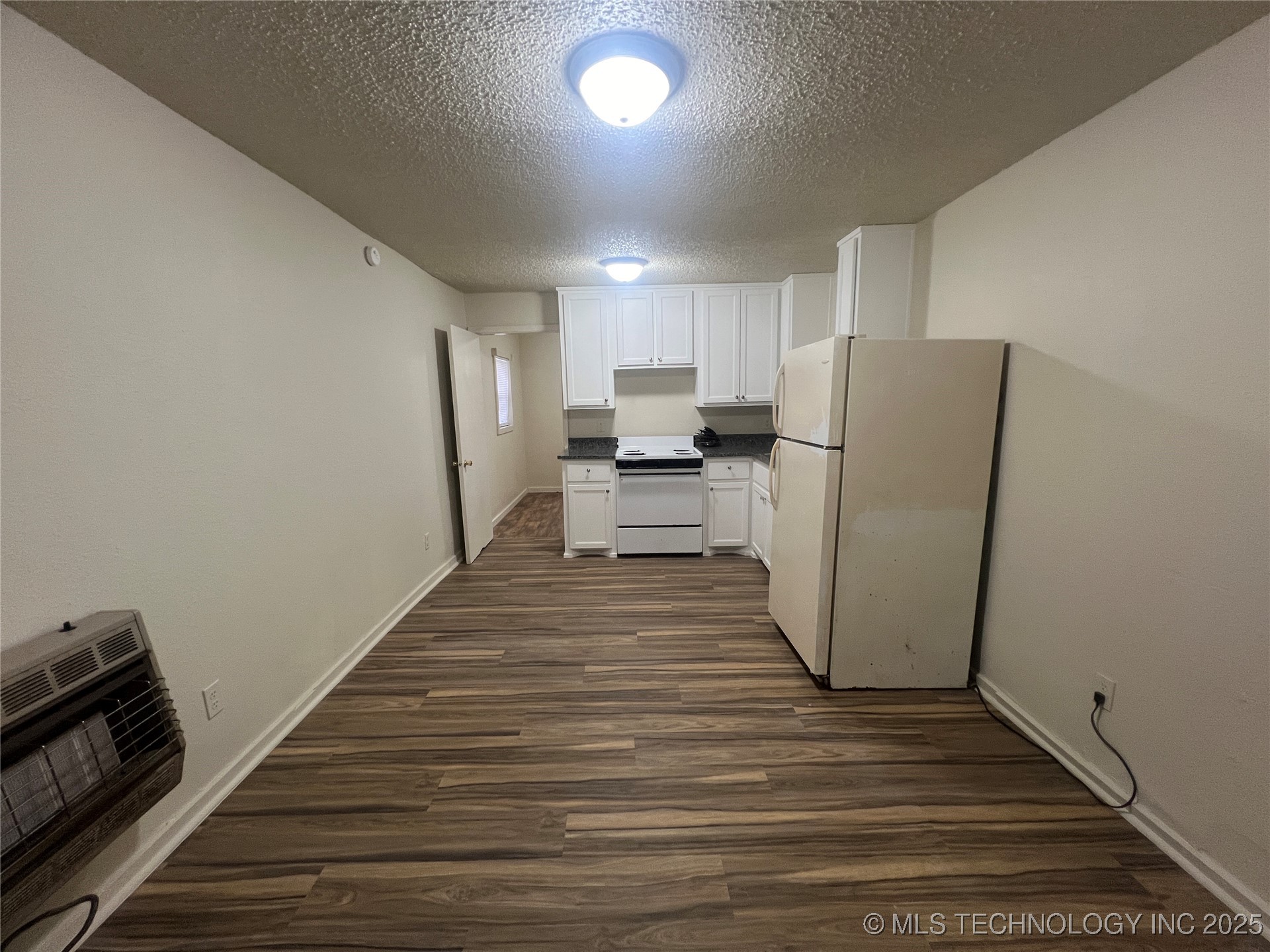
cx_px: 635
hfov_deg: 106.2
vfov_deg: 89.9
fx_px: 477
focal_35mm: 13
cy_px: 476
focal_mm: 1.57
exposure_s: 1/60
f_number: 1.8
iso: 160
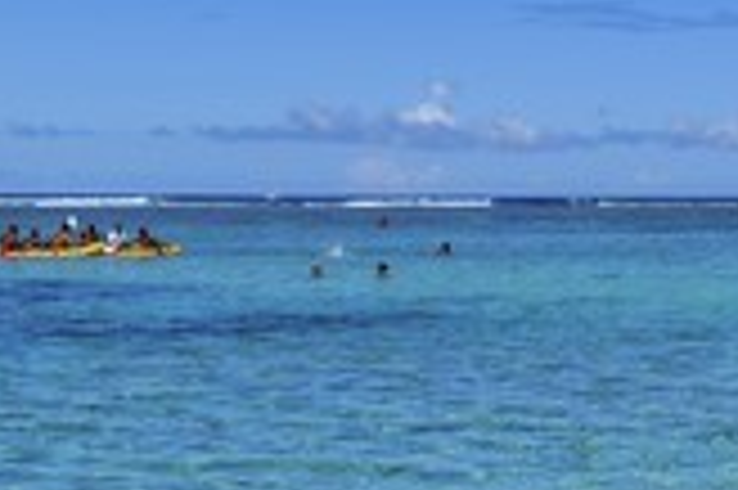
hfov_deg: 18.2
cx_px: 826
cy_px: 472
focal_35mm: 108
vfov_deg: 12.5
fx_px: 2212
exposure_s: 1/250
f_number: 18
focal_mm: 42
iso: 200
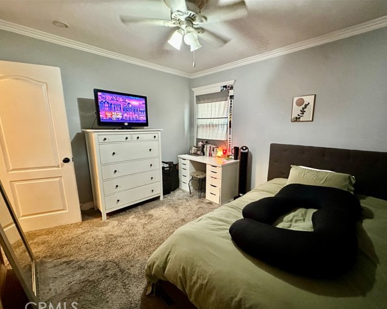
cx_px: 206
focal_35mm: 15
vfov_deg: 84.0
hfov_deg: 96.7
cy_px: 158
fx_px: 172
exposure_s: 1/60
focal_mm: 2.22
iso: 1000
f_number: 2.2
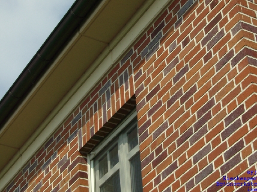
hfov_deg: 18.7
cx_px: 128
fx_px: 780
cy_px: 96
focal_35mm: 105
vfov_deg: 14.1
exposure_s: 1/213
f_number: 8
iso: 64
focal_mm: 17.4
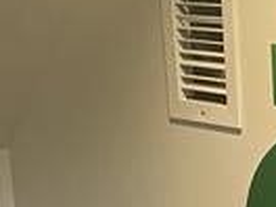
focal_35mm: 157
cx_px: 399
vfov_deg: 9.1
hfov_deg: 12.1
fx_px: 1252
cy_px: 368
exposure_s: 1/60
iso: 125
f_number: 1.6
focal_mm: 4.2
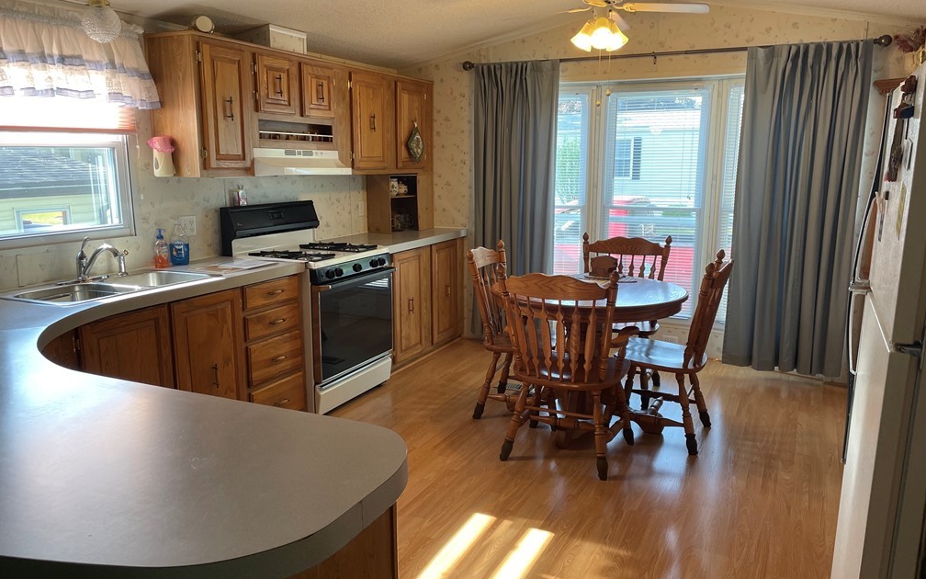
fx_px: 707
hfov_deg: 66.5
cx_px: 466
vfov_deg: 44.5
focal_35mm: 28
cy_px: 295
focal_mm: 4.2
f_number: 1.6
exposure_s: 1/120
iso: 80
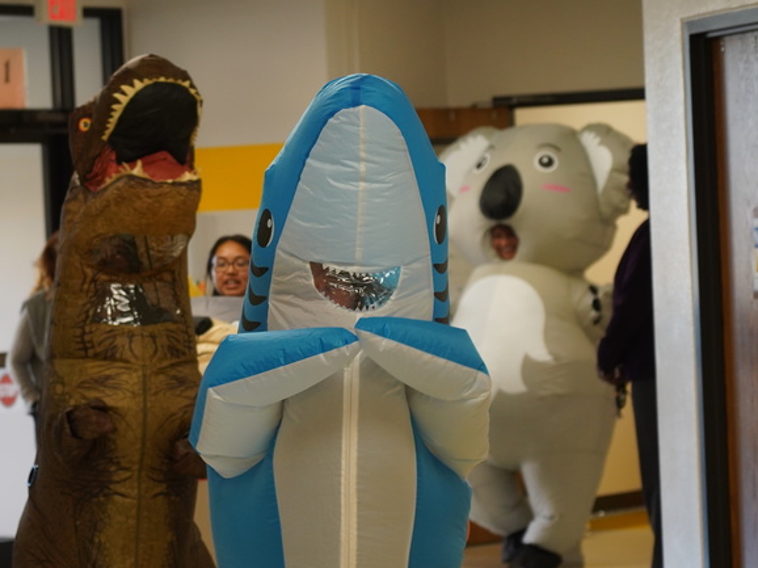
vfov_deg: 8.3
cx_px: 231
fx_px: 3918
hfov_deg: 11.0
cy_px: 401
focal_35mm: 179
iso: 1250
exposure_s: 1/160
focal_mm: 105
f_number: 4
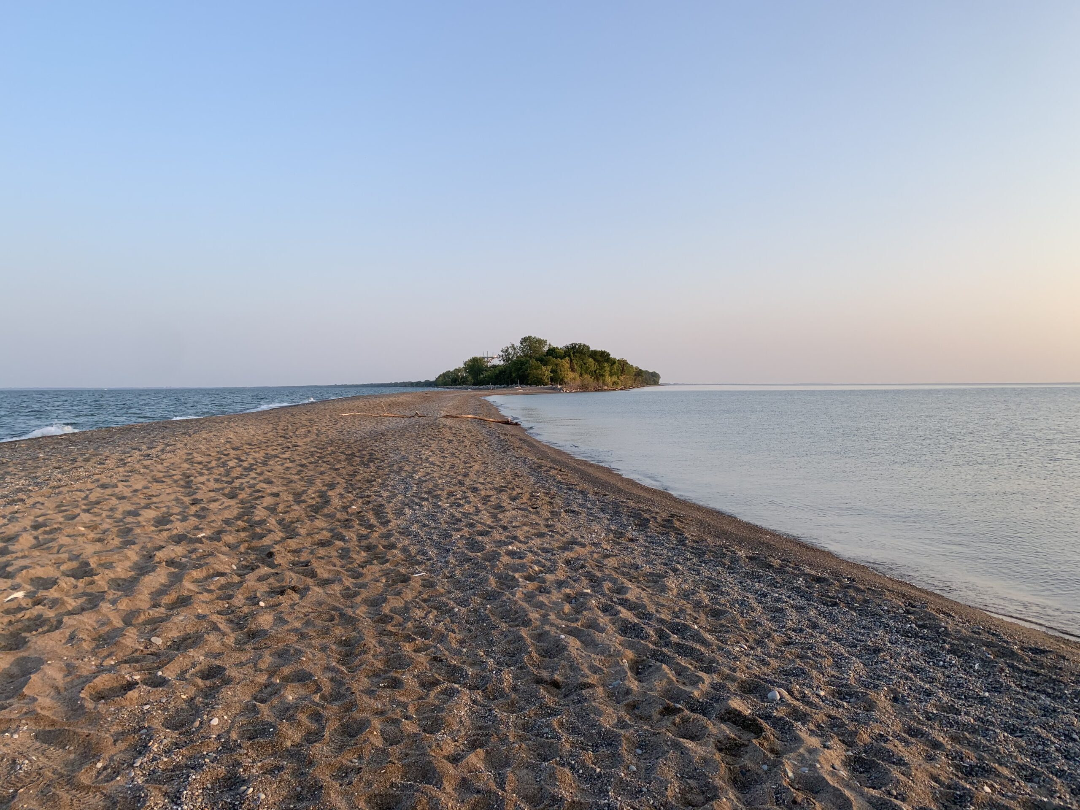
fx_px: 811
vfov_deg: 53.1
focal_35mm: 26
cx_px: 540
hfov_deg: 67.3
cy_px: 405
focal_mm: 4.25
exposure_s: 1/526
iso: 25
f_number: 1.8
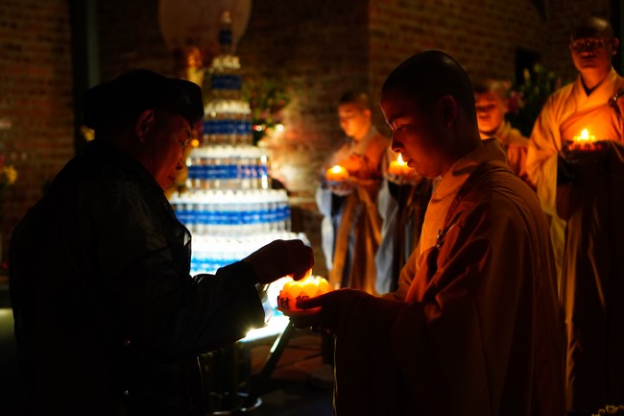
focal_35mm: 52
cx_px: 312
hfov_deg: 37.9
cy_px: 208
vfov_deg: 25.7
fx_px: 910
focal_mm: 35
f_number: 2.2
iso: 1600
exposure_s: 1/50
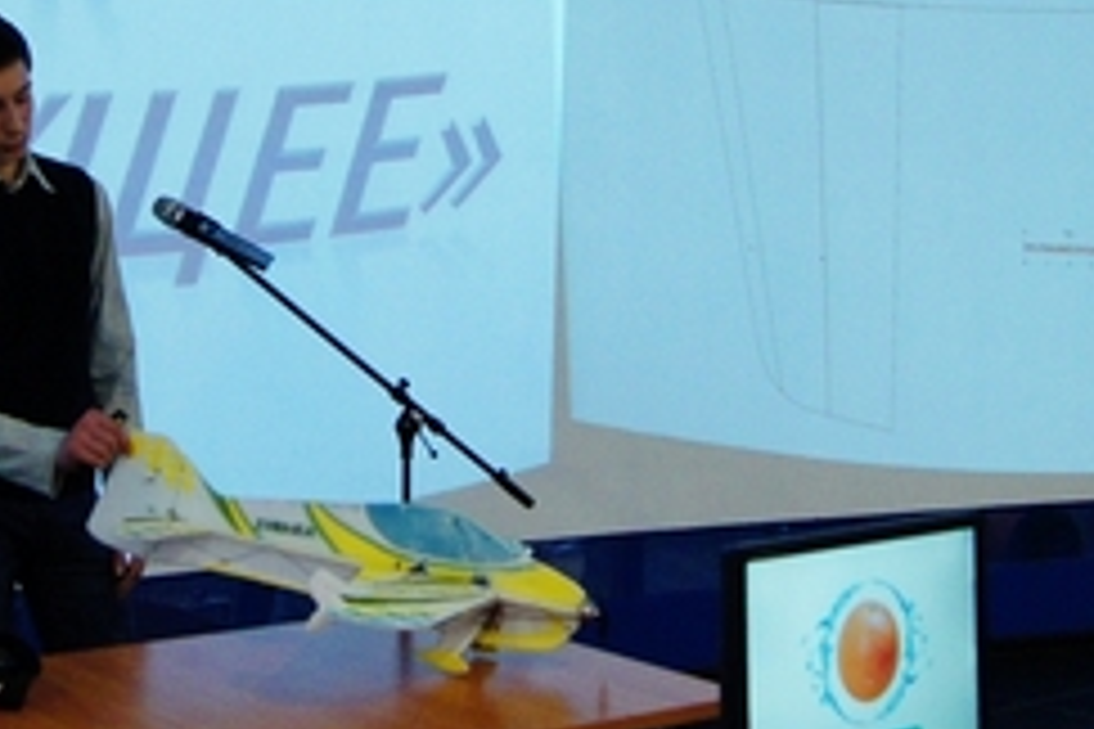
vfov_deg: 18.8
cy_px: 61
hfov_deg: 28.4
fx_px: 2157
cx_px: 437
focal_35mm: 71
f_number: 3.5
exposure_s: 1/125
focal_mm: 18
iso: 1600
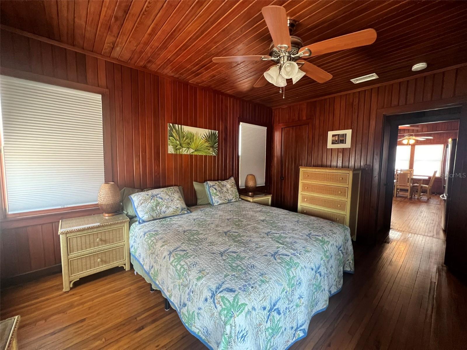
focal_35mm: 13
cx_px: 234
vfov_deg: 89.9
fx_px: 175
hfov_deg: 106.2
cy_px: 175
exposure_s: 1/60
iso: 500
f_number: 1.8
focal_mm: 1.57
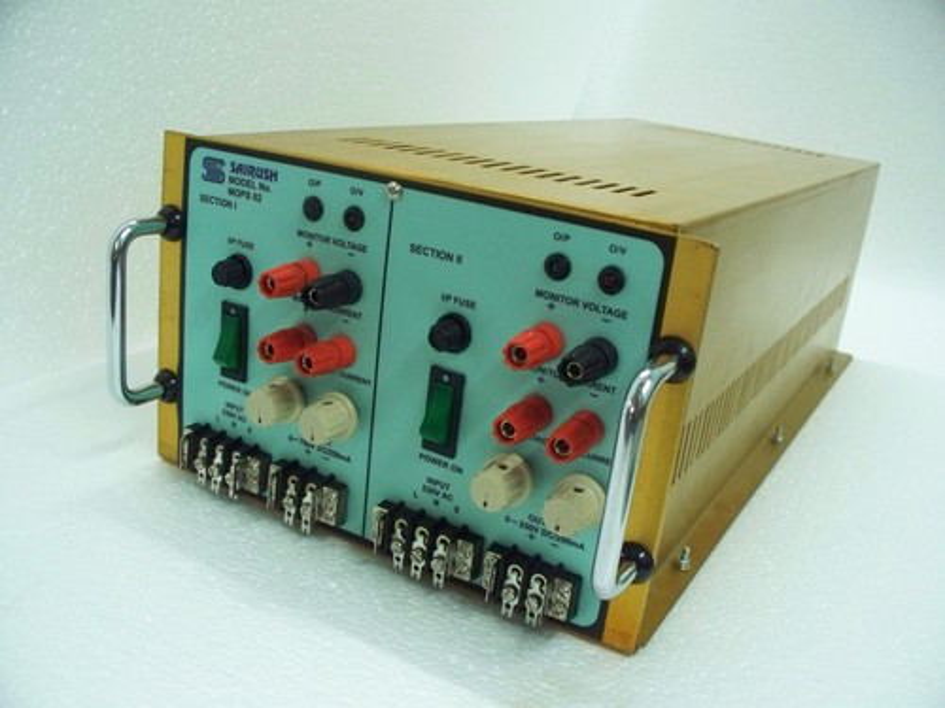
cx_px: 472
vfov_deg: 39.7
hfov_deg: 51.4
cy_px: 354
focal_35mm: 36
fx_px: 983
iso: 400
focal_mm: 7.54
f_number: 2.8
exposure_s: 1/20
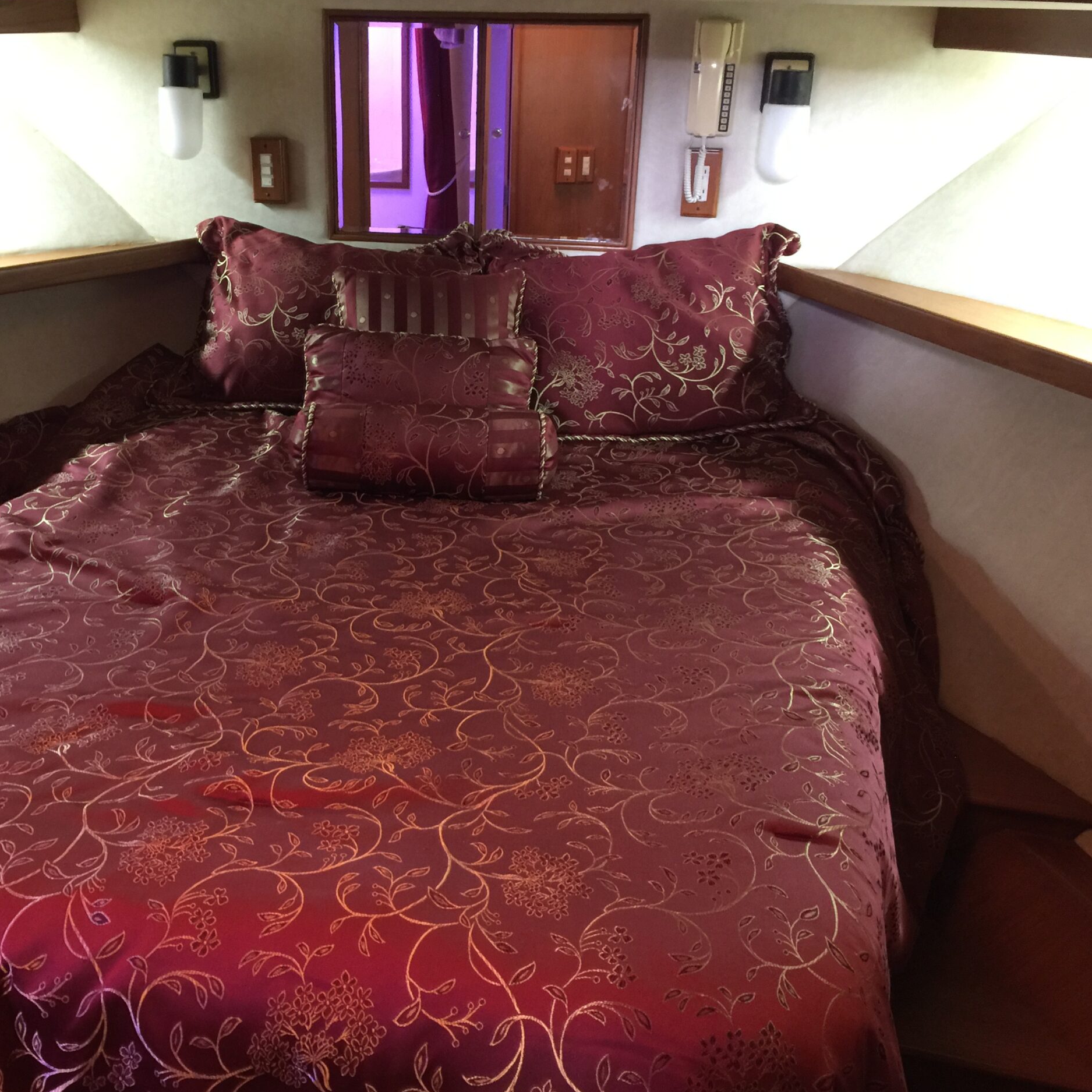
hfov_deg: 47.0
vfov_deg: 47.2
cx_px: 437
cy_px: 554
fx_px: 1249
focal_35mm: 35
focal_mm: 4.15
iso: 64
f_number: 2.2
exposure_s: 1/4
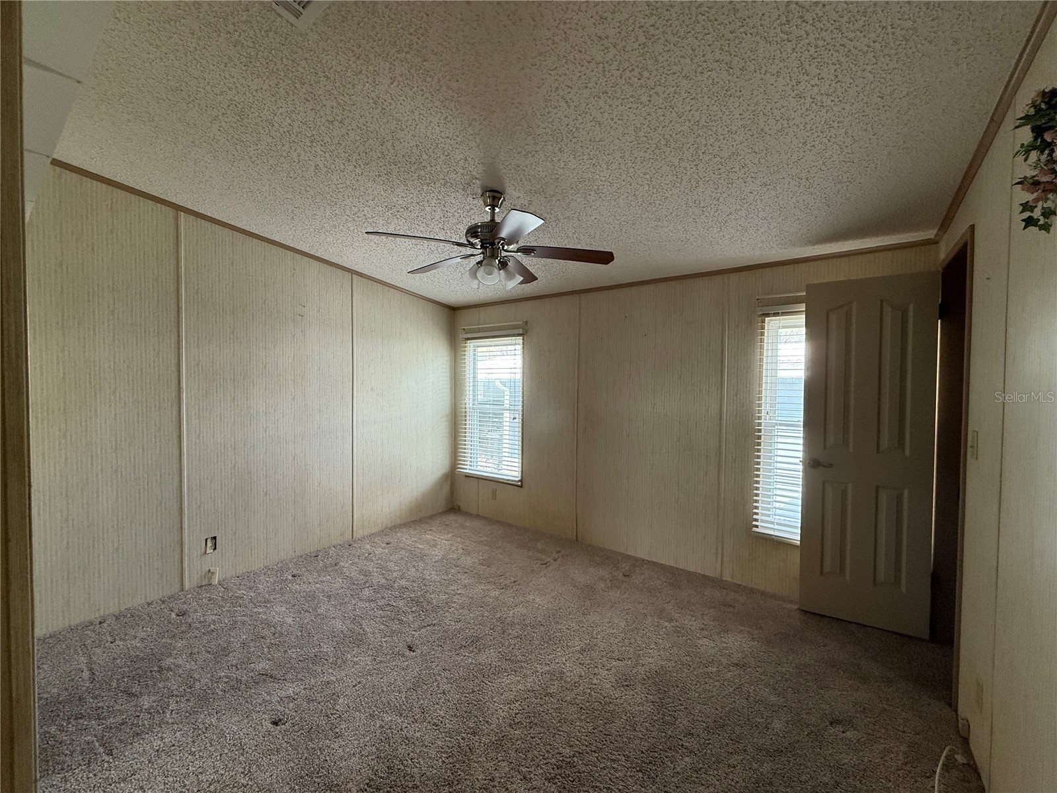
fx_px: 427
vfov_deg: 85.7
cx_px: 528
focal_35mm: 14
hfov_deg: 102.1
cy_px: 396
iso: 200
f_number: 2.2
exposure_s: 1/120
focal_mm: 2.22
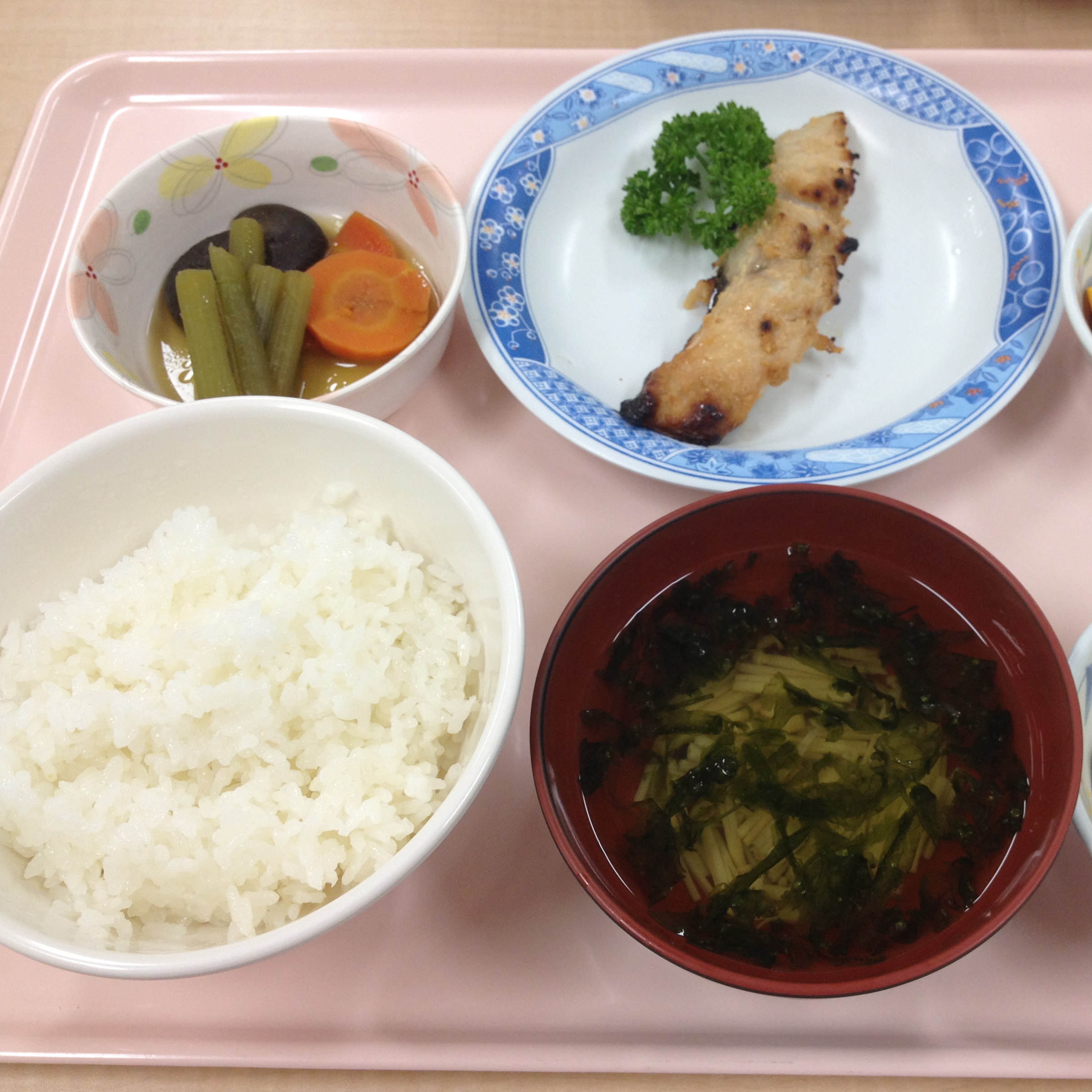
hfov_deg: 39.6
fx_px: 1499
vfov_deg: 40.0
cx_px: 716
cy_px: 539
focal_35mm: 42
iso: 80
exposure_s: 1/40
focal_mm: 4.28
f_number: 2.4
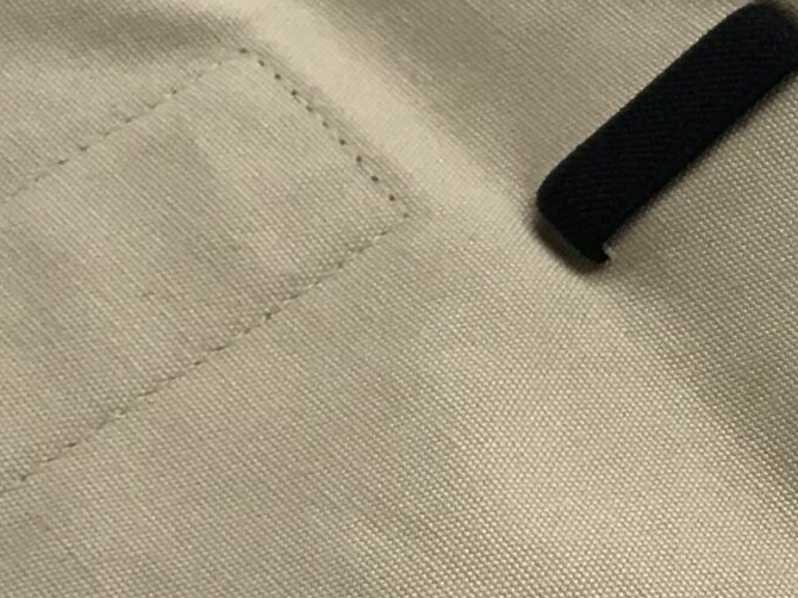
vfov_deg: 13.6
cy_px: 643
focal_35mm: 107
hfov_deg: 17.8
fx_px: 2466
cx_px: 854
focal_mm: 3.99
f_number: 1.8
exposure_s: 1/33
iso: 25
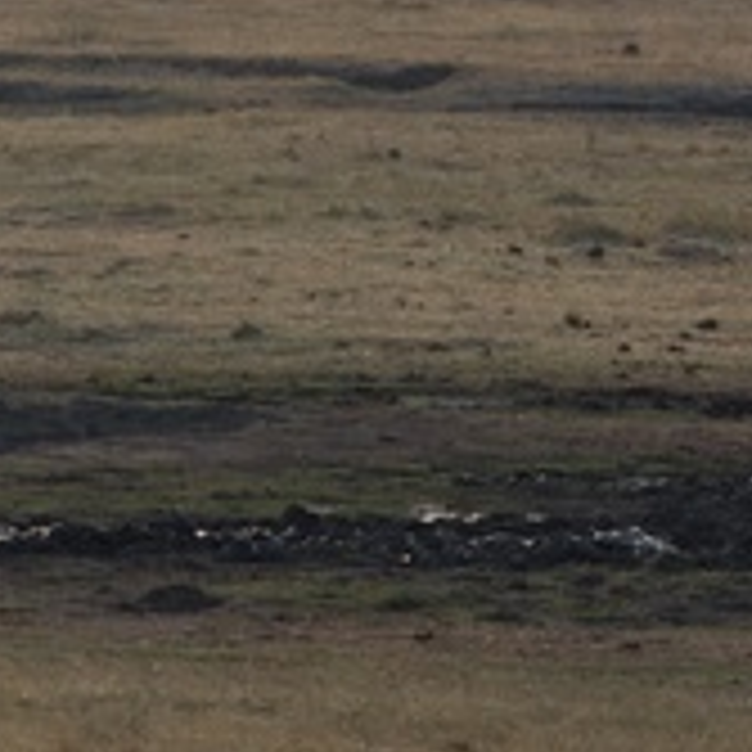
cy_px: -331
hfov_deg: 2.0
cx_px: -991
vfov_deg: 2.0
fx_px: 21285
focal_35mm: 866
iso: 280
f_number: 8
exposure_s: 1/250
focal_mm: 200
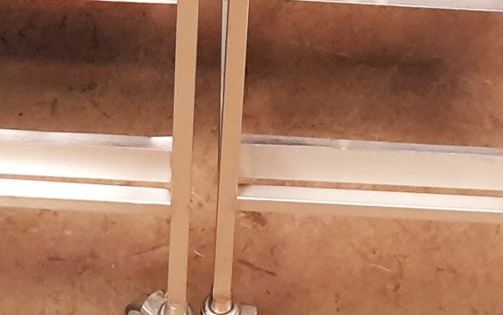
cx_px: 202
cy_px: -442
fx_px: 1686
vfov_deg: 9.5
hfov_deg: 16.9
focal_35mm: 123
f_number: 2.4
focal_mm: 4.3
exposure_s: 1/50
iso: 320
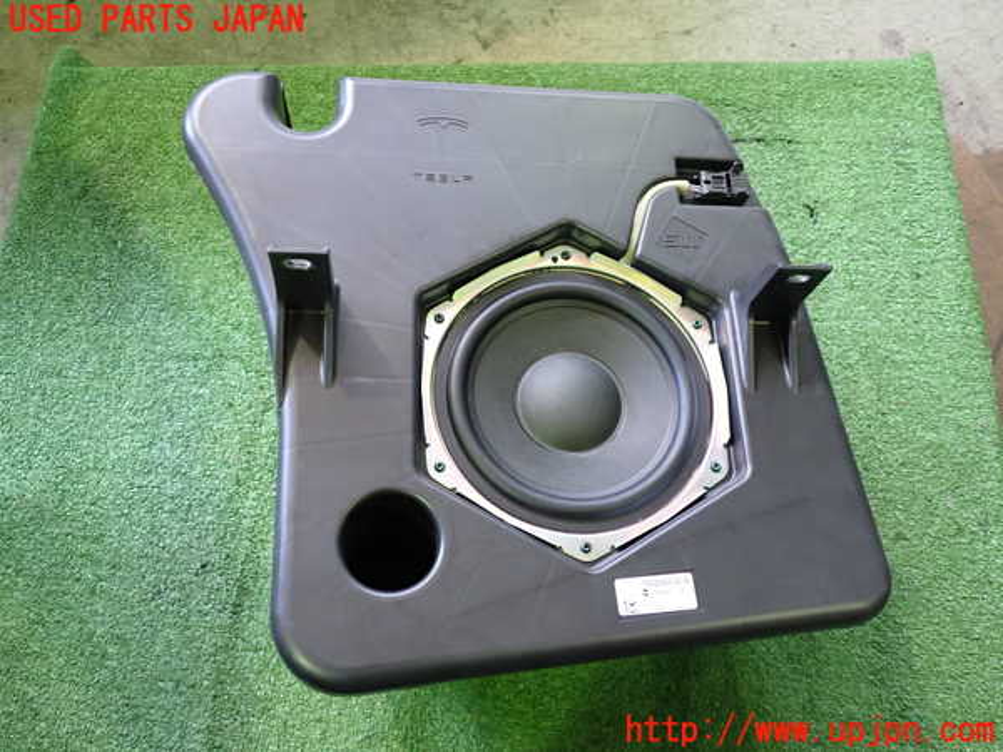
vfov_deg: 46.8
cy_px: 376
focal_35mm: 30
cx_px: 502
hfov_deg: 60.0
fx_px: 869
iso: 320
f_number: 2.3
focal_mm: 5.4
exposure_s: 1/30
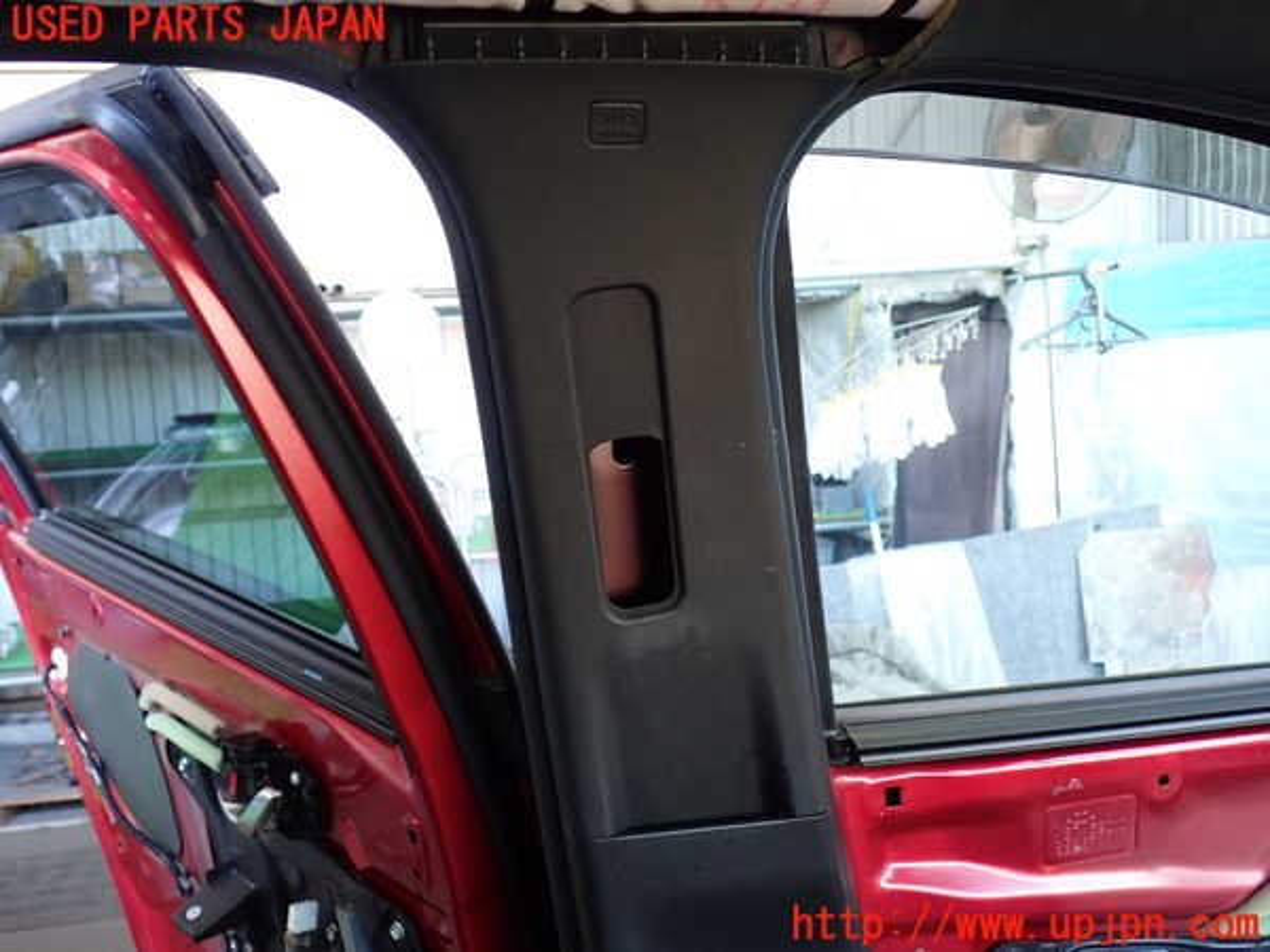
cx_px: 635
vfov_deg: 46.8
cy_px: 476
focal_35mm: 30
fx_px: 1101
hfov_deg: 60.0
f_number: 2.3
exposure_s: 1/40
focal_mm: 5.4
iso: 200
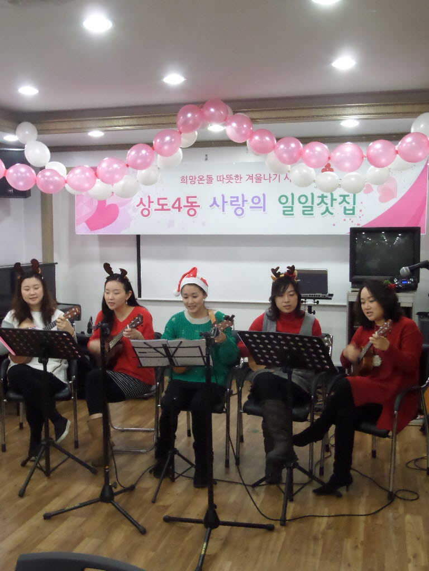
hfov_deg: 35.1
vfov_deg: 45.8
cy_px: 286
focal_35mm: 41
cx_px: 214
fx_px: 677
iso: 480
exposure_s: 1/30
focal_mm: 6.8
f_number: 3.6
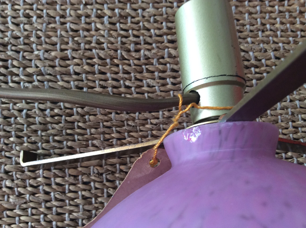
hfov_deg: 56.9
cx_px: 153
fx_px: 282
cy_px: 114
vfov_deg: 44.1
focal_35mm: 32
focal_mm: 3.3
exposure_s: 1/25
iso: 80
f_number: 2.4
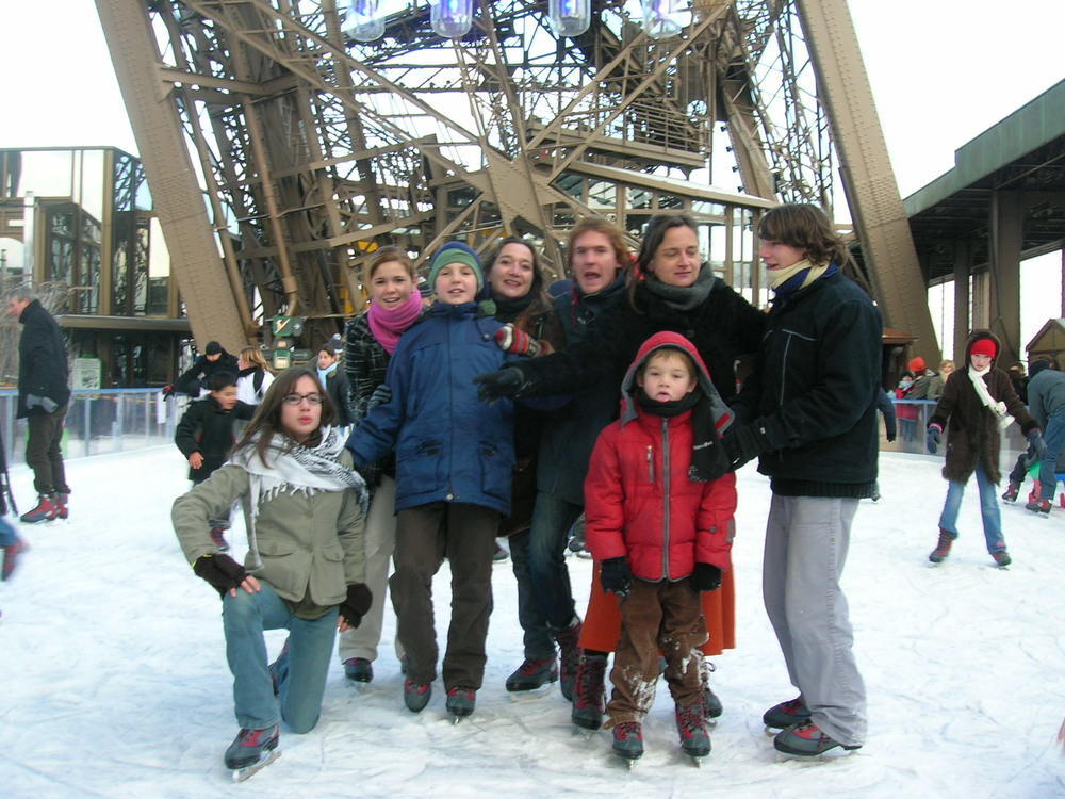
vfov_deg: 37.7
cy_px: 400
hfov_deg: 49.0
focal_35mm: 38
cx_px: 532
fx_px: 1169
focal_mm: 6.4
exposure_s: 1/36
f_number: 5
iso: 50
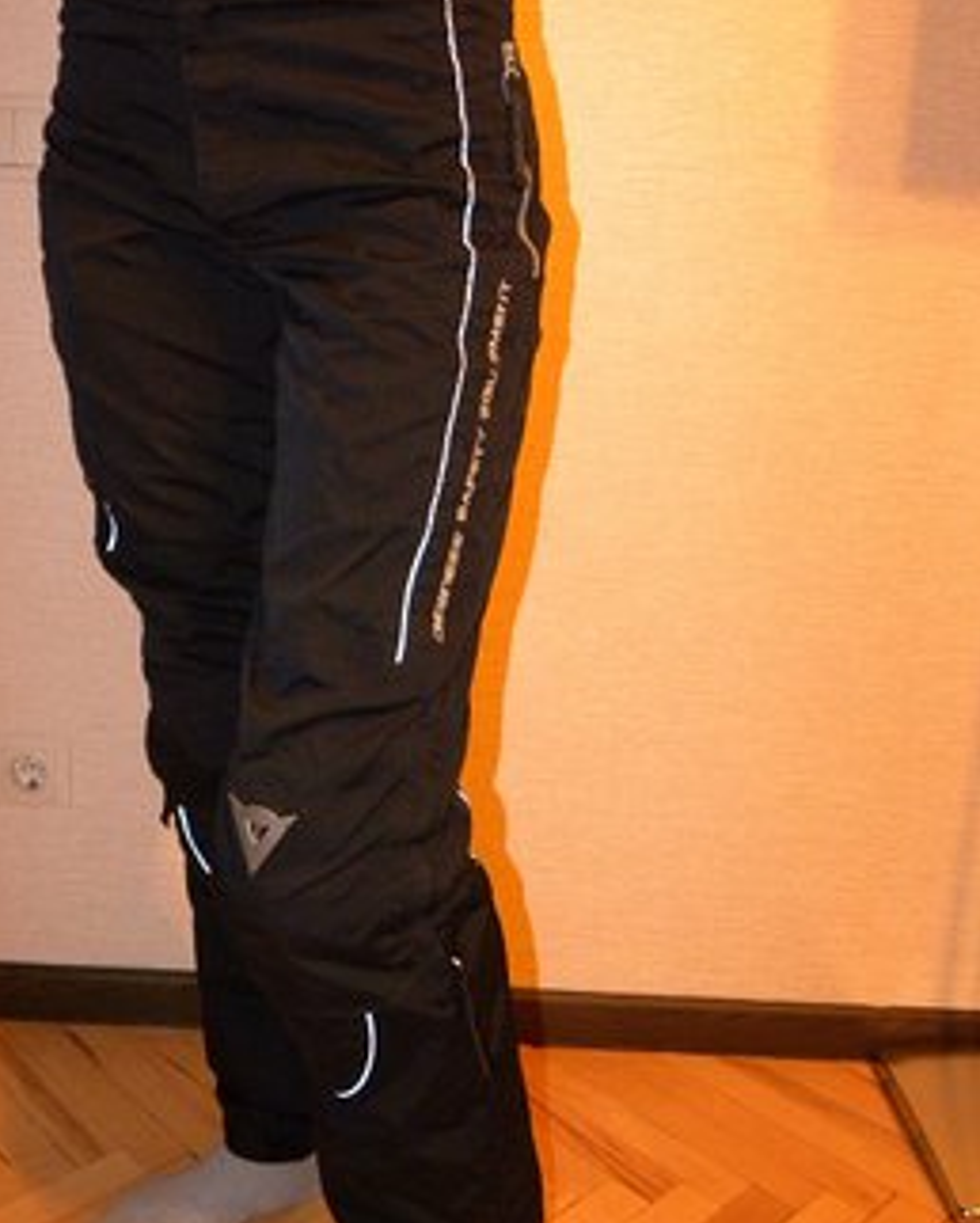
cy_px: 536
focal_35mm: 40
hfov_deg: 37.3
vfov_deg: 45.7
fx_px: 1449
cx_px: 433
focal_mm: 5.9
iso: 400
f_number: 2.8
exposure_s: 1/30
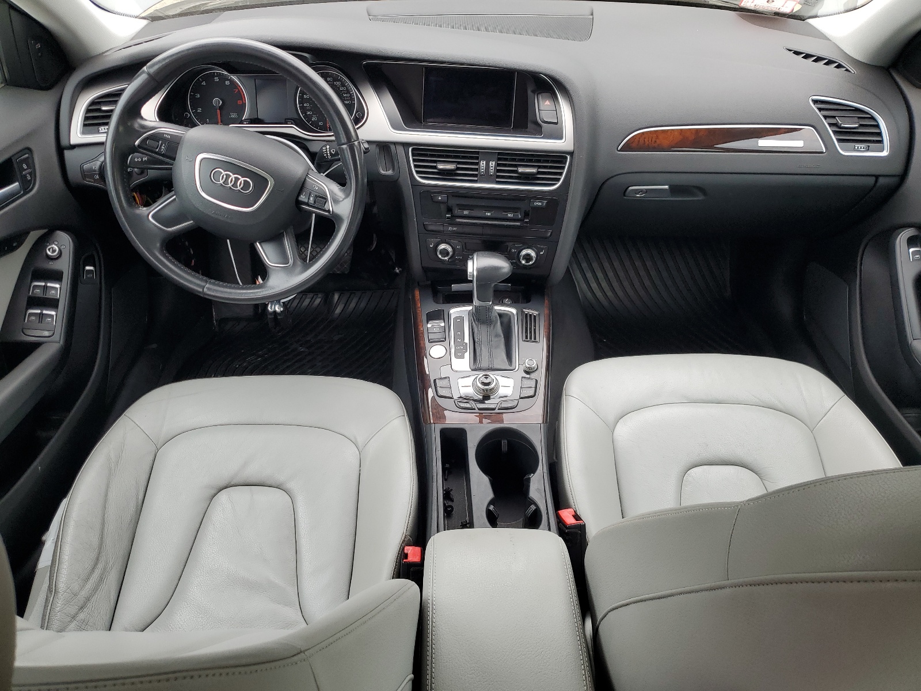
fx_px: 692
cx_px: 460
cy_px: 346
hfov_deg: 67.3
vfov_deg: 53.1
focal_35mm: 26
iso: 50
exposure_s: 1/122
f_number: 1.5
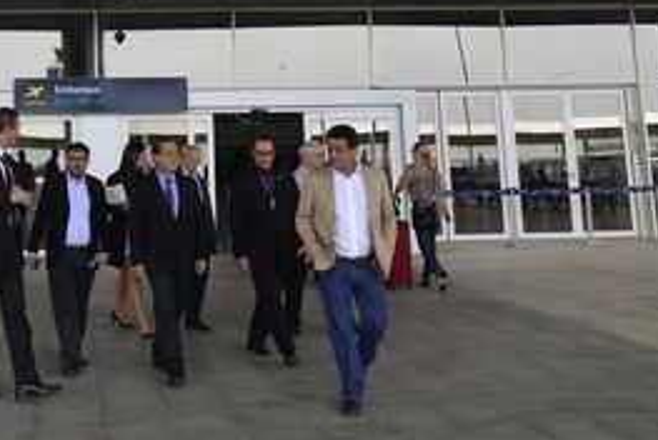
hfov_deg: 41.8
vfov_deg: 29.6
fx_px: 787
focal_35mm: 43
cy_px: 25
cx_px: 68
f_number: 10
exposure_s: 1/200
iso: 400
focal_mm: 17
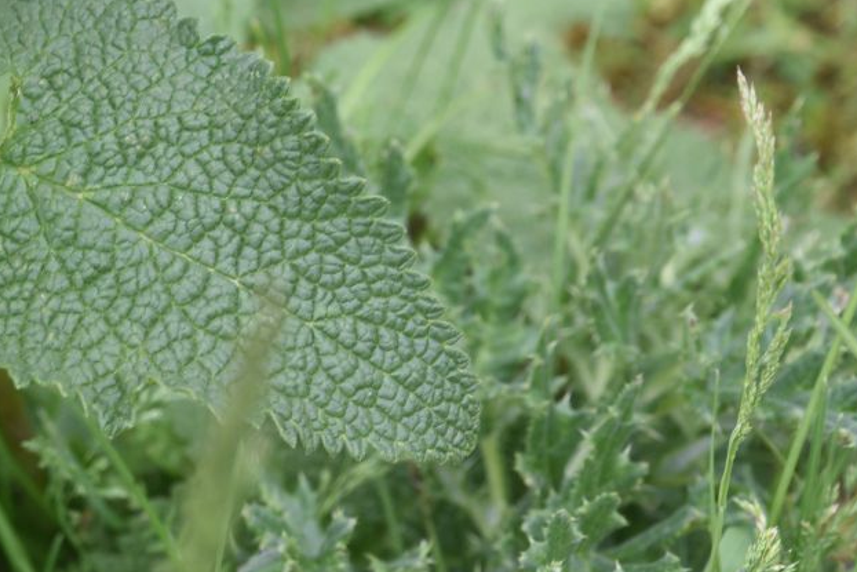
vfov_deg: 11.7
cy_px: 232
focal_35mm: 117
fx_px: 2786
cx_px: 118
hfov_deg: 17.3
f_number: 9
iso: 500
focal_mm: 56
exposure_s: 1/125
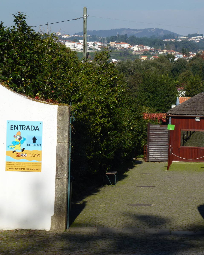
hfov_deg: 12.2
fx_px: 951
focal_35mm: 126
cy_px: 127
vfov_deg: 15.3
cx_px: 147
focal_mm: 17.3
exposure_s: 1/800
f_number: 5
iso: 100
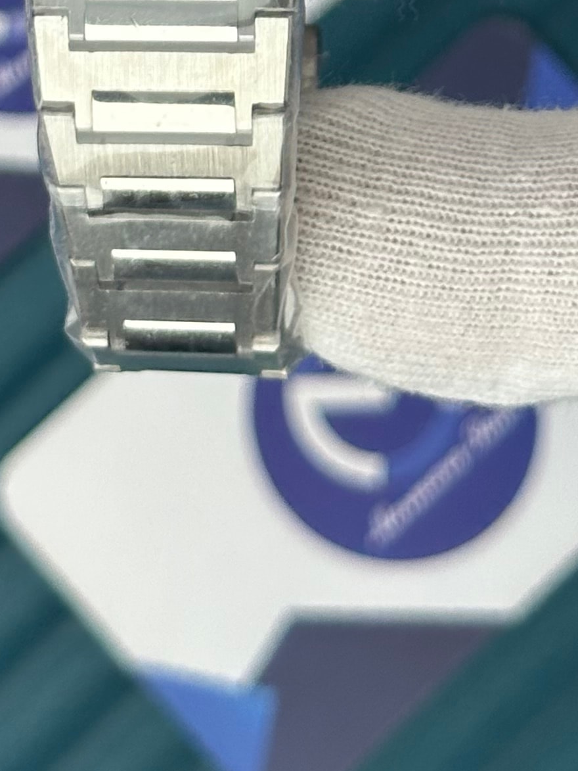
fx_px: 3673
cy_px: -362
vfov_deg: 11.5
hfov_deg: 9.0
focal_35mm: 165
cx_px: 263
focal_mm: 6.86
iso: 64
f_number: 1.78
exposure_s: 1/971
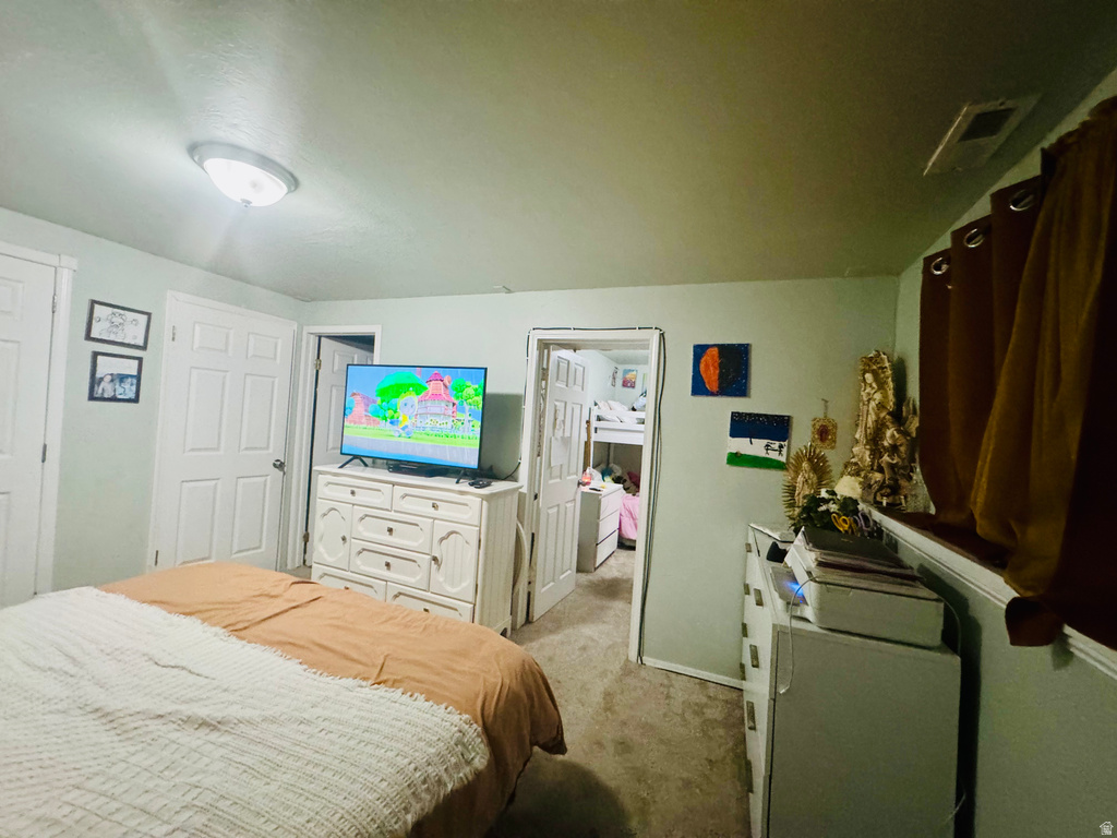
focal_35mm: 14
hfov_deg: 102.1
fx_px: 452
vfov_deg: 85.7
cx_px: 558
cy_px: 419
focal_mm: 2.22
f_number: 2.2
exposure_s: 1/60
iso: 1000
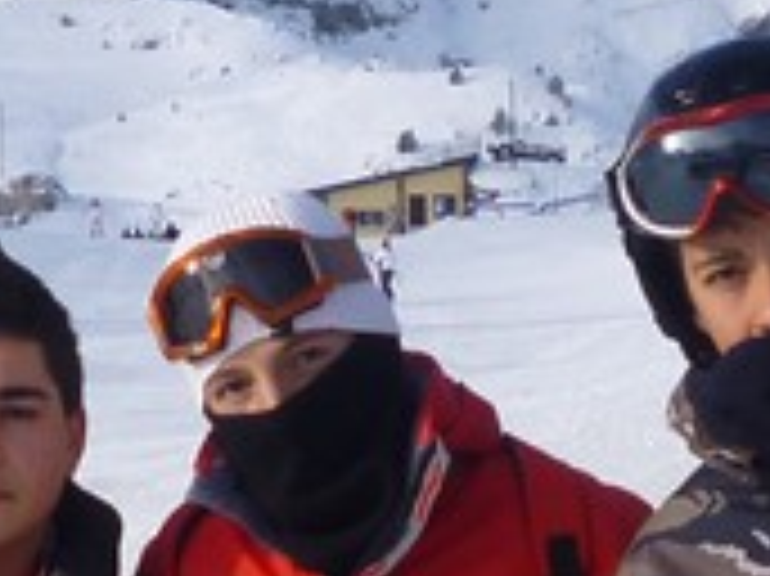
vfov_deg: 8.3
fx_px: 3868
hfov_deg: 11.4
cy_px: 878
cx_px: 356
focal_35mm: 174
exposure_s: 1/500
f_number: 3.3
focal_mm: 5.2
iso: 80
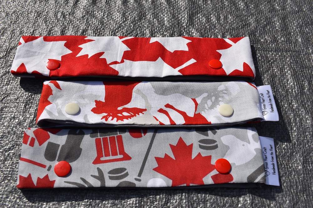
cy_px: 104
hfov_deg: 57.2
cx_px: 156
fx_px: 287
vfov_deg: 39.9
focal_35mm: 33
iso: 200
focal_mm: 22
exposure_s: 1/1000
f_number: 10
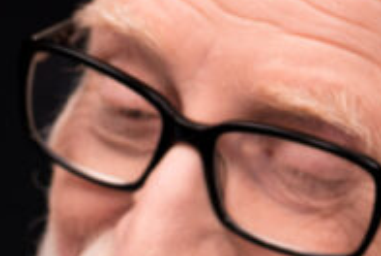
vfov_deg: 3.8
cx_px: -180
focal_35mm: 363
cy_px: 571
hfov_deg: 5.6
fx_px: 3847
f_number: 8
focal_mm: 70
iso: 320
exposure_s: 1/200
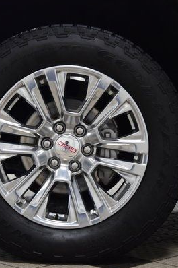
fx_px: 609
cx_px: 66
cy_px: 138
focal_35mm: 82
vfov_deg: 24.8
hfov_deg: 16.6
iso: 1600
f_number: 5.6
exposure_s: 1/60
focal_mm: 34
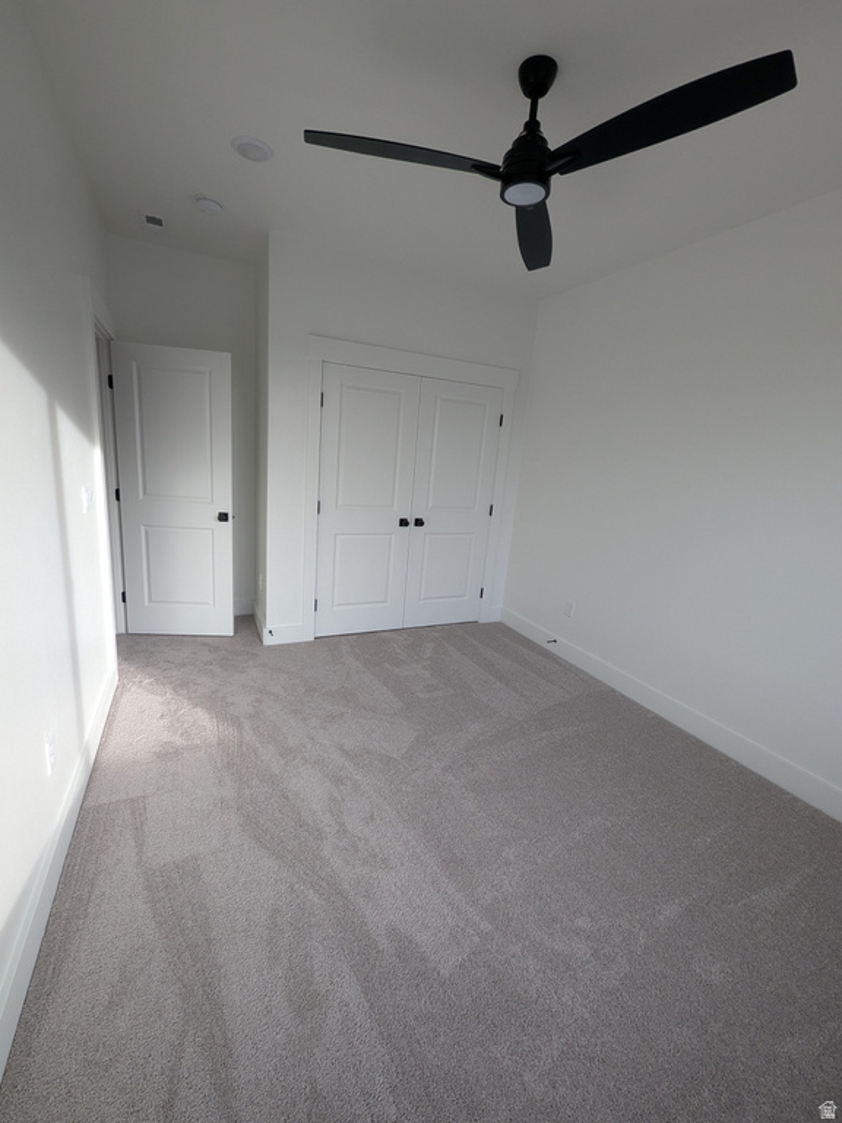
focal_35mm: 13
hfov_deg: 89.9
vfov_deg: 106.2
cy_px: 562
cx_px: 421
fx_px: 422
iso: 47
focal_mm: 1.95
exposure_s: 1/98.9
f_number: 2.2
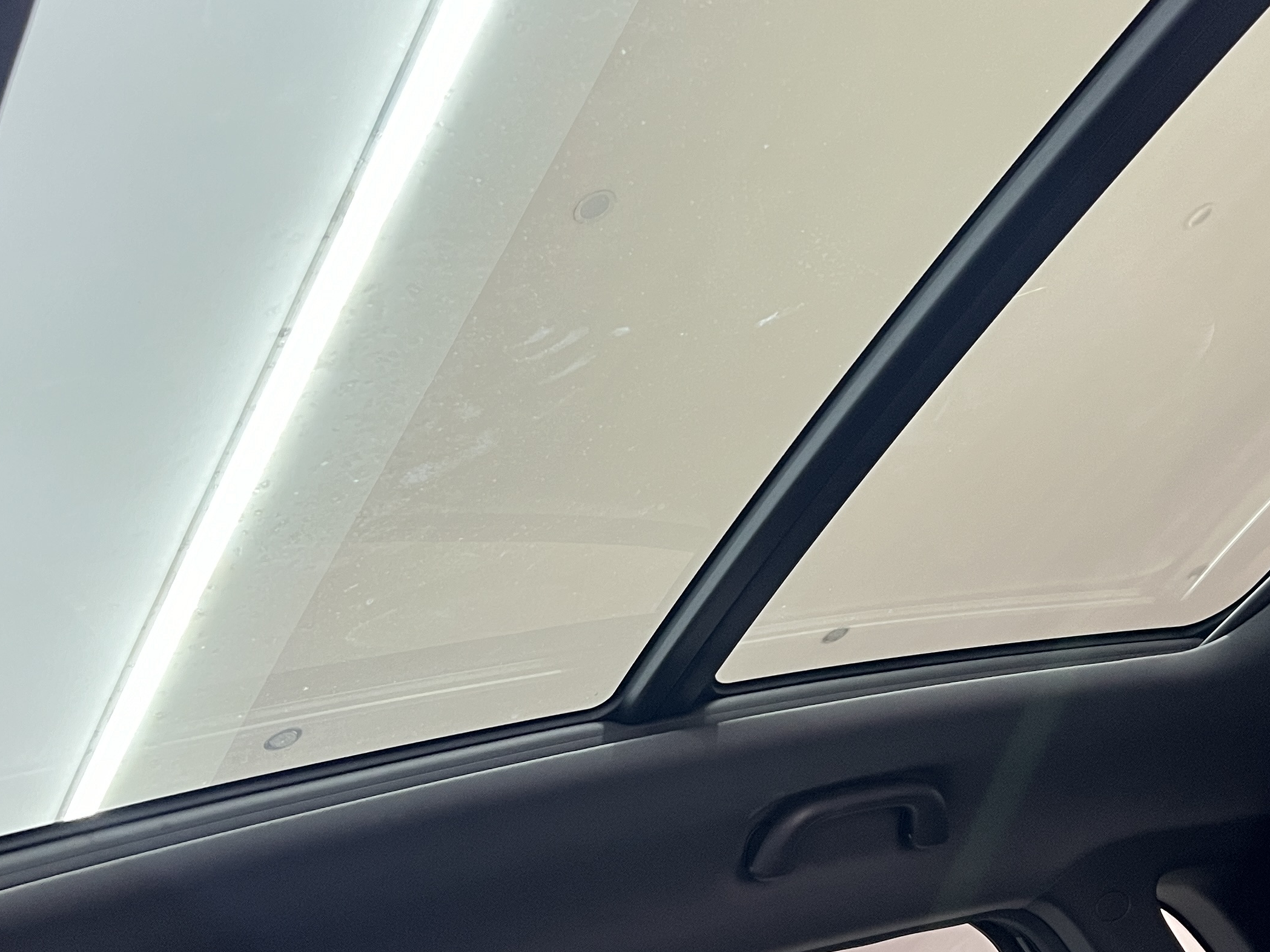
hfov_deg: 38.1
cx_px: 730
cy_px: 392
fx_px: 1834
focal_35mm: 50
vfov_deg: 29.0
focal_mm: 5.7
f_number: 1.5
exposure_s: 1/50
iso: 125
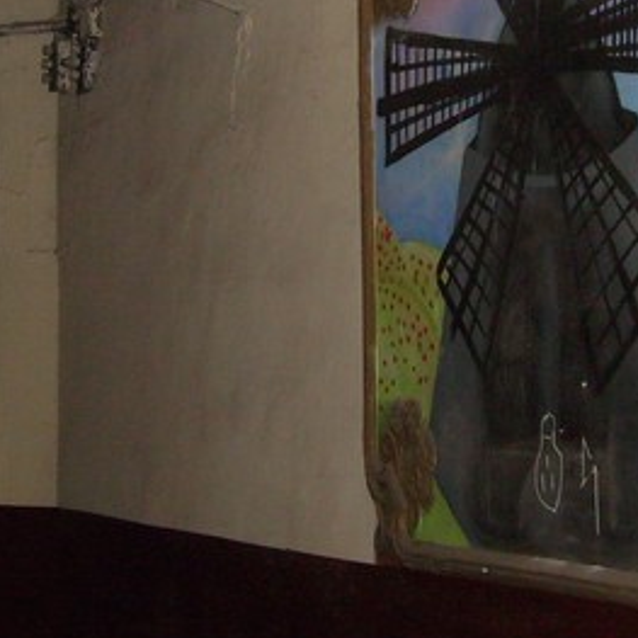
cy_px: 160
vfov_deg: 18.4
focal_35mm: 94
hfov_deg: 18.5
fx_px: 1960
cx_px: 267
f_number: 2.8
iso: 120
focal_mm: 5.8
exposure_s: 1/45
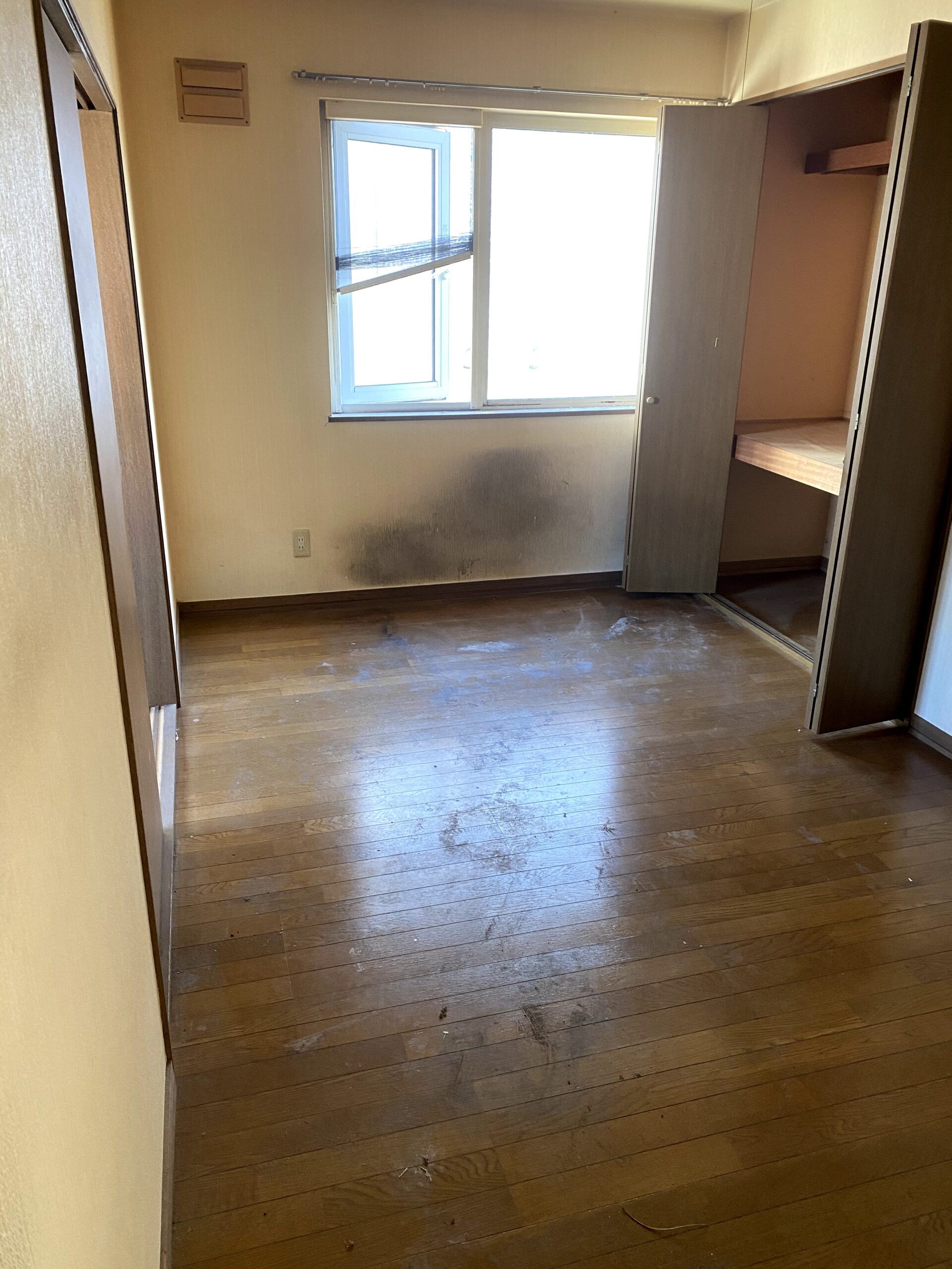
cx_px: 476
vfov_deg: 67.3
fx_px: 953
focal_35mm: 26
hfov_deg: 53.1
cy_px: 634
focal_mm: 4.25
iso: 125
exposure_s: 1/68
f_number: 1.8
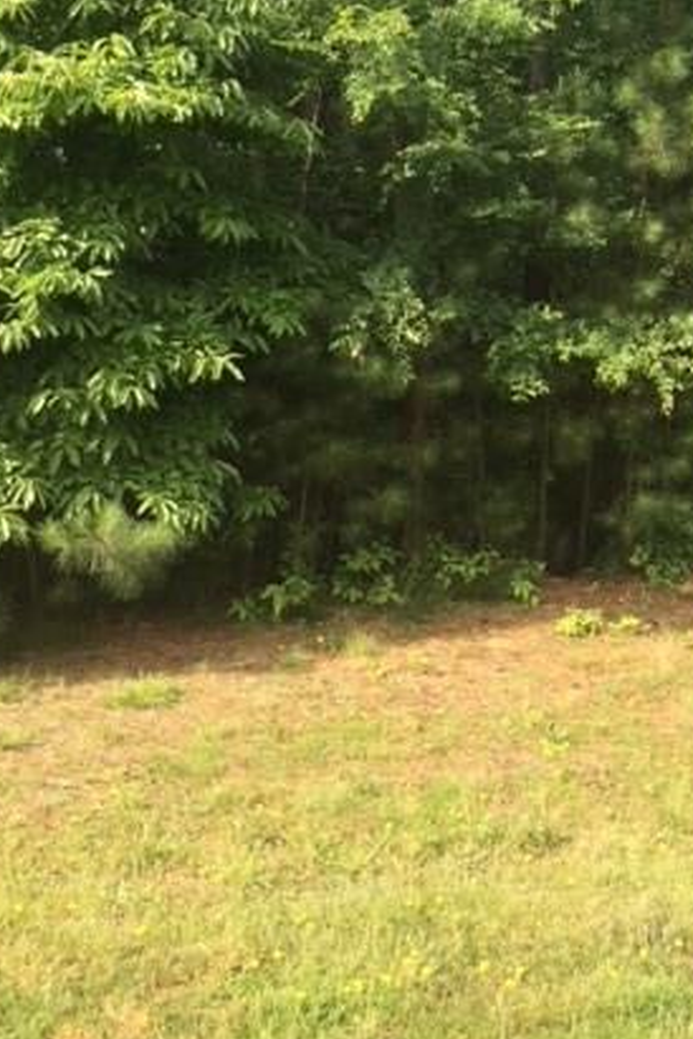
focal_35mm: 47
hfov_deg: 28.0
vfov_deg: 40.5
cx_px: 569
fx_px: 1357
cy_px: 238
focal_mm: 4.15
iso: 32
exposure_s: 1/377
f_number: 2.2
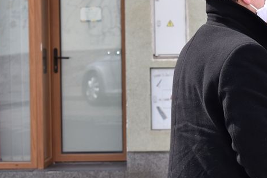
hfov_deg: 11.3
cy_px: 22
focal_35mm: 181
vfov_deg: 7.6
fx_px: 1343
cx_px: 260
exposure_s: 1/125
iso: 100
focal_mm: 55
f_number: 5.6
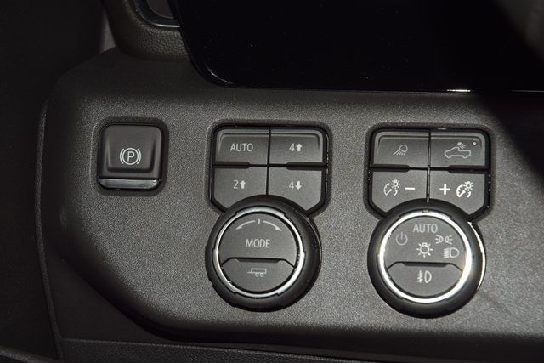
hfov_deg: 19.5
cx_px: 272
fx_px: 1587
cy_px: 182
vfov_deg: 13.0
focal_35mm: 105
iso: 100
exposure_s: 1/125
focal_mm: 70
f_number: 8
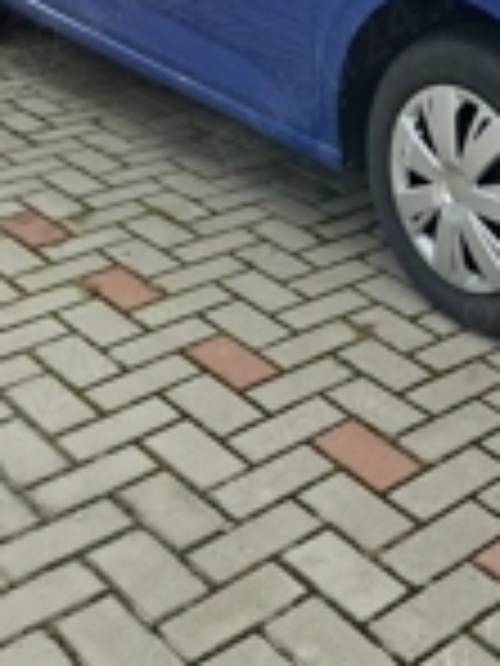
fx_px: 1194
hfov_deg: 22.7
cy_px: 130
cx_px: 509
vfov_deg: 30.4
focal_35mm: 62
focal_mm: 5.54
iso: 50
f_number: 1.8
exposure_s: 1/1667
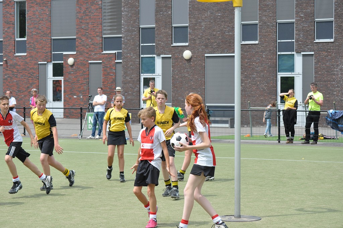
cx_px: 172
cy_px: 114
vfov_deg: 14.0
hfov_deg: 20.9
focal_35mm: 98
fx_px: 928
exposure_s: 1/800
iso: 400
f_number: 8
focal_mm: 65
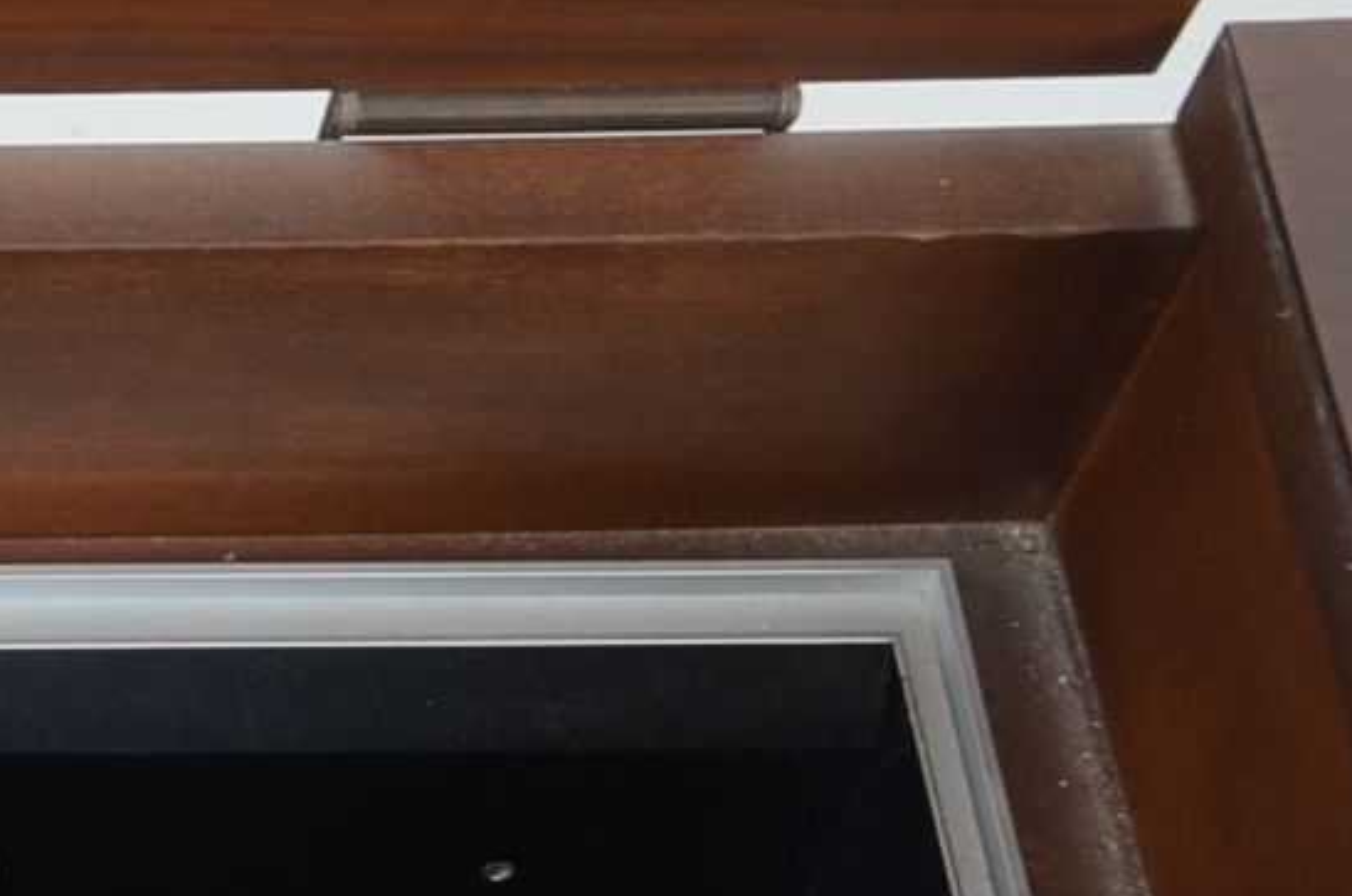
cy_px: 1400
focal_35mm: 189
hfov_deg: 9.8
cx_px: -1665
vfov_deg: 7.1
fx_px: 7084
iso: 200
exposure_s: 1/80
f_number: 7.1
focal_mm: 28
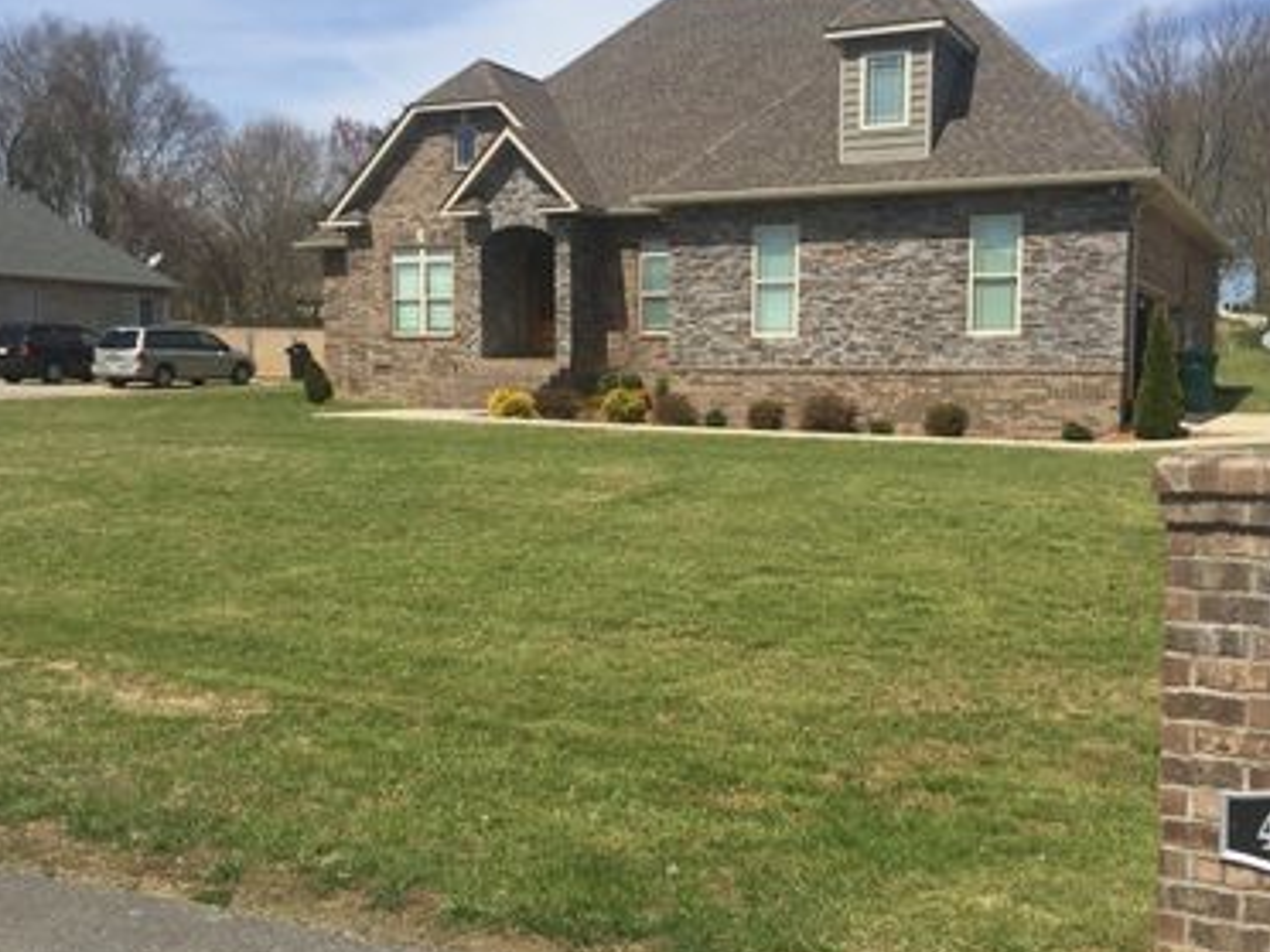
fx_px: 1431
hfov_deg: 47.9
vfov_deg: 36.8
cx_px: 659
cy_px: 493
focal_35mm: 39
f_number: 2.2
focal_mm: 4.15
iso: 32
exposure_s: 1/2825
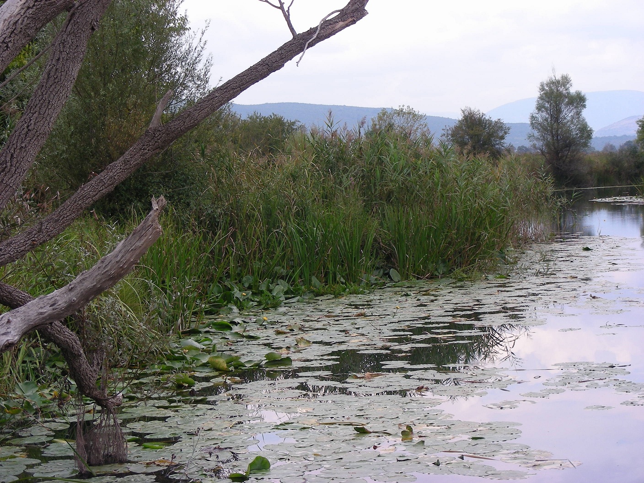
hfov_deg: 24.7
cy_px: 242
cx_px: 322
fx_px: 1470
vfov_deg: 18.7
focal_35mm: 79
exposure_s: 1/147
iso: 50
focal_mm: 13.2
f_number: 4
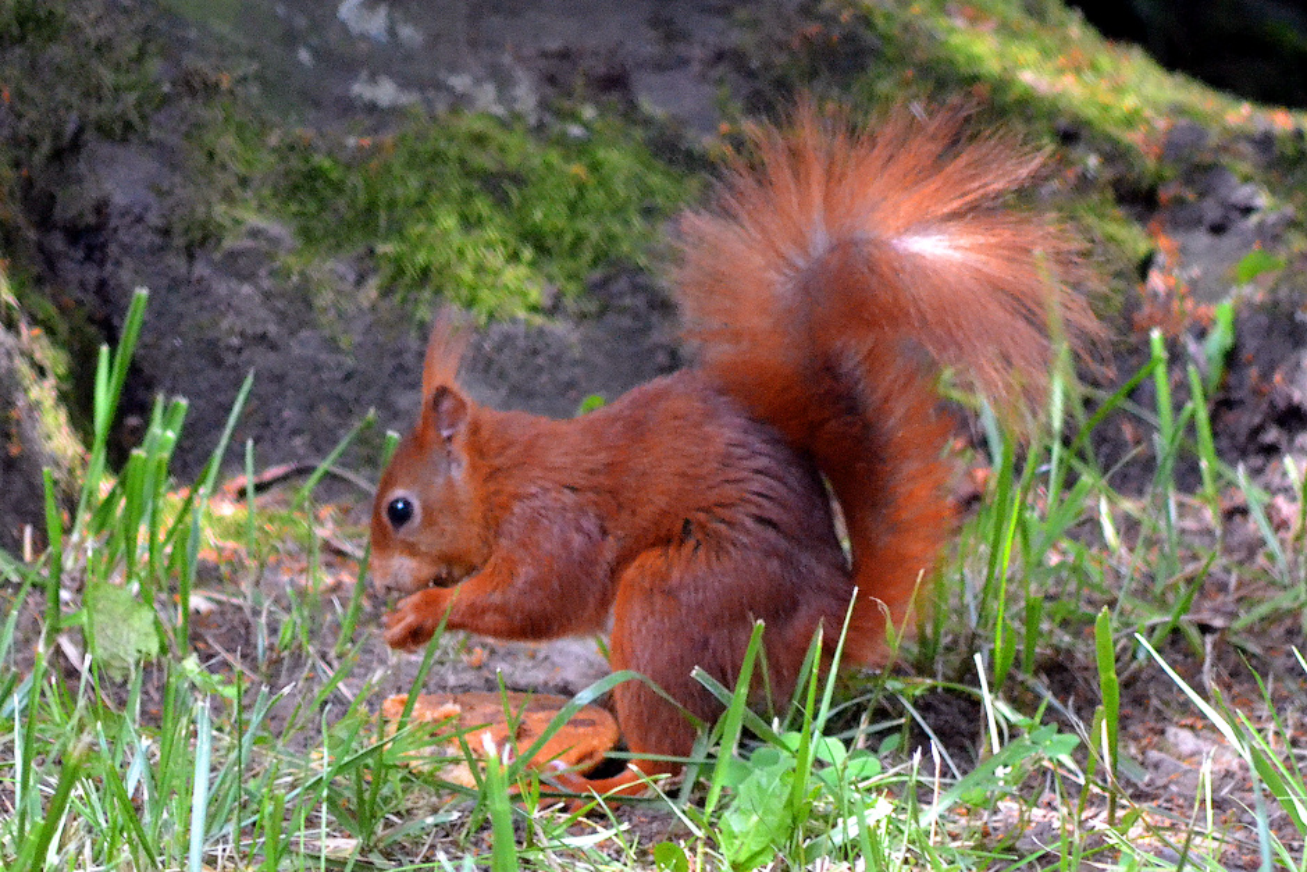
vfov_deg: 3.1
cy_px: 436
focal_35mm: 450
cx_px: 654
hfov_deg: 4.6
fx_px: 16339
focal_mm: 300
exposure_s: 1/500
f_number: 5.6
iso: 3200
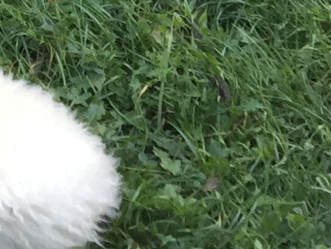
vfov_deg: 7.6
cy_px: -467
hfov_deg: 10.3
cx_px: -358
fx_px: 1674
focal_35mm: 175
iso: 50
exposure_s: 1/100
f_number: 2.2
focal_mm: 4.15
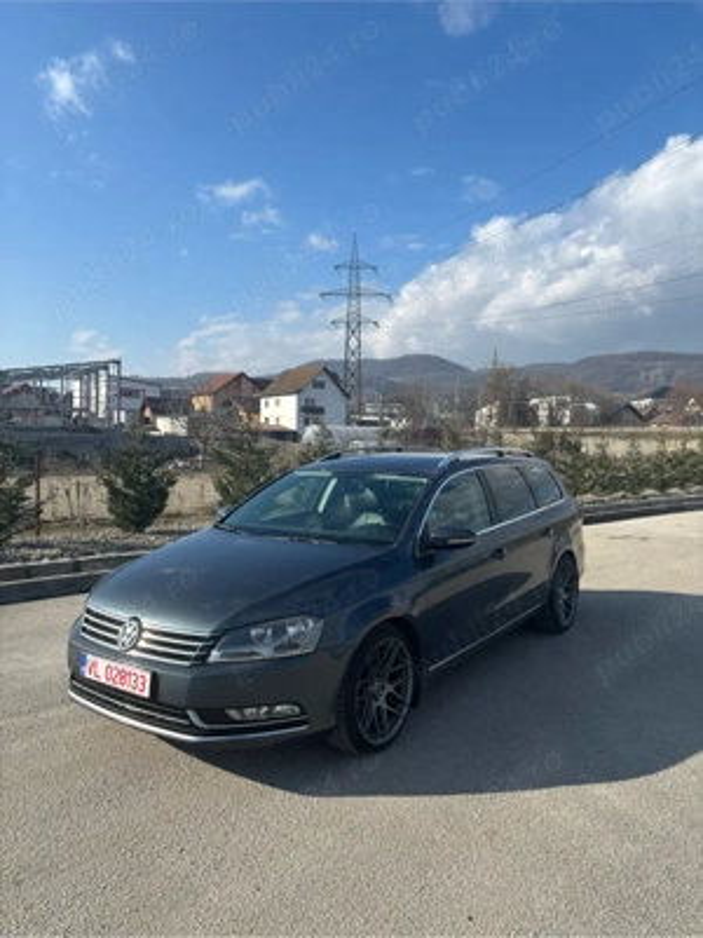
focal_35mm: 26
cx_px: 352
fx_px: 704
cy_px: 469
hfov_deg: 53.1
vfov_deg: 67.3
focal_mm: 5.96
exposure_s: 1/2778
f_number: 1.6
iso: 50
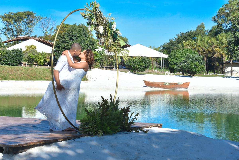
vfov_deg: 13.0
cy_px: 80
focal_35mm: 105
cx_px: 120
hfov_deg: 19.5
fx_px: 697
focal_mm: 70
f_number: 20
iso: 500
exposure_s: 1/250
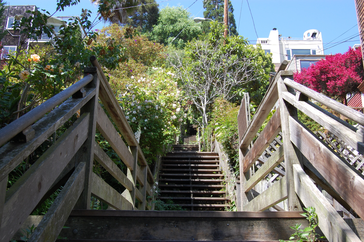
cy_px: 121
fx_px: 424
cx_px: 182
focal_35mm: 42
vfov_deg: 31.8
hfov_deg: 46.4
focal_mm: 28
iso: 200
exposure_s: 1/60
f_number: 11
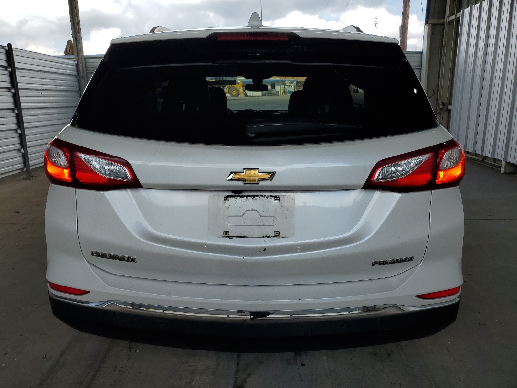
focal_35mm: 26
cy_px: 194
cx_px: 258
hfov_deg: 67.3
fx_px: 388
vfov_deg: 53.1
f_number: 1.5
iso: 50
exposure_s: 1/2000
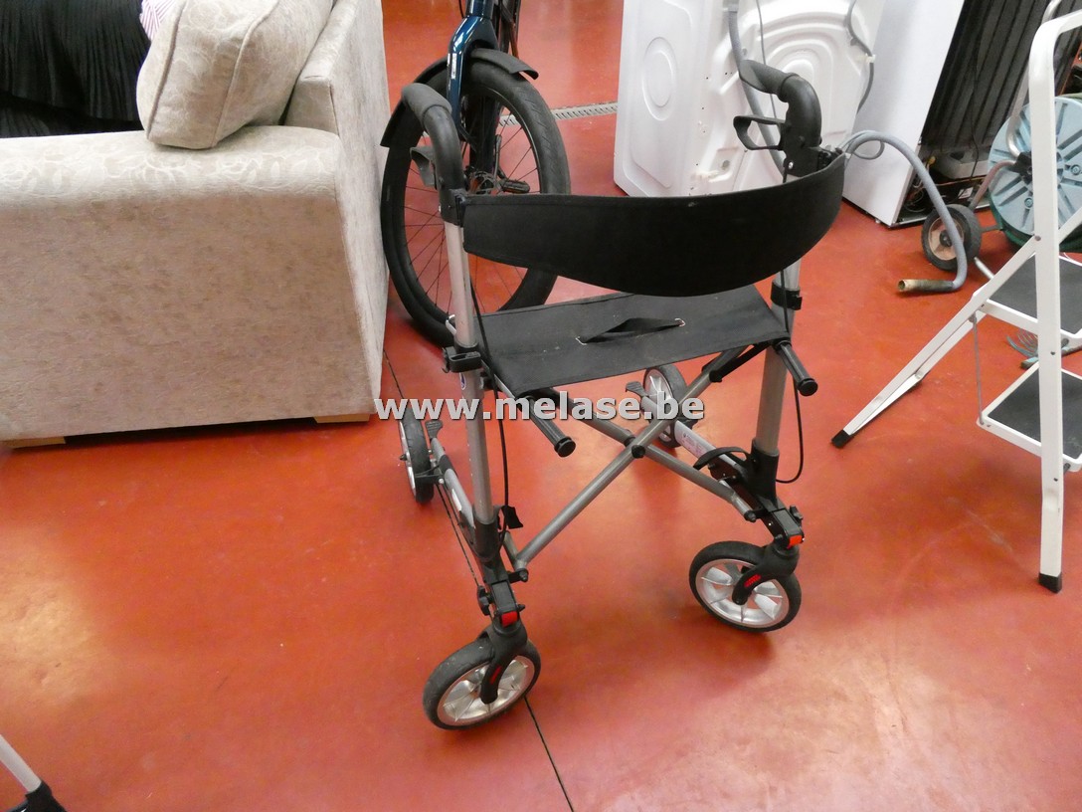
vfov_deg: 56.8
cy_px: 406
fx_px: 750
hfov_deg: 71.6
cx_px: 541
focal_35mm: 24
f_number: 3.3
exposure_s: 1/125
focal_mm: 4.3
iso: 1600
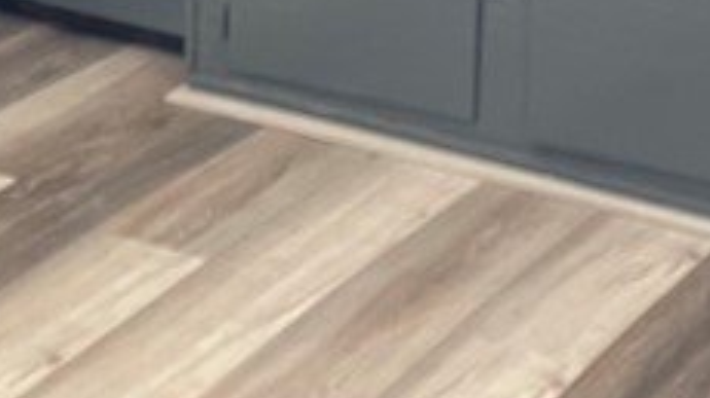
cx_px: 574
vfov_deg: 8.5
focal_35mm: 126
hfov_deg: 16.9
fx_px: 2370
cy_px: -639
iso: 320
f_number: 1.6
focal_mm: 5.1
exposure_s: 1/60
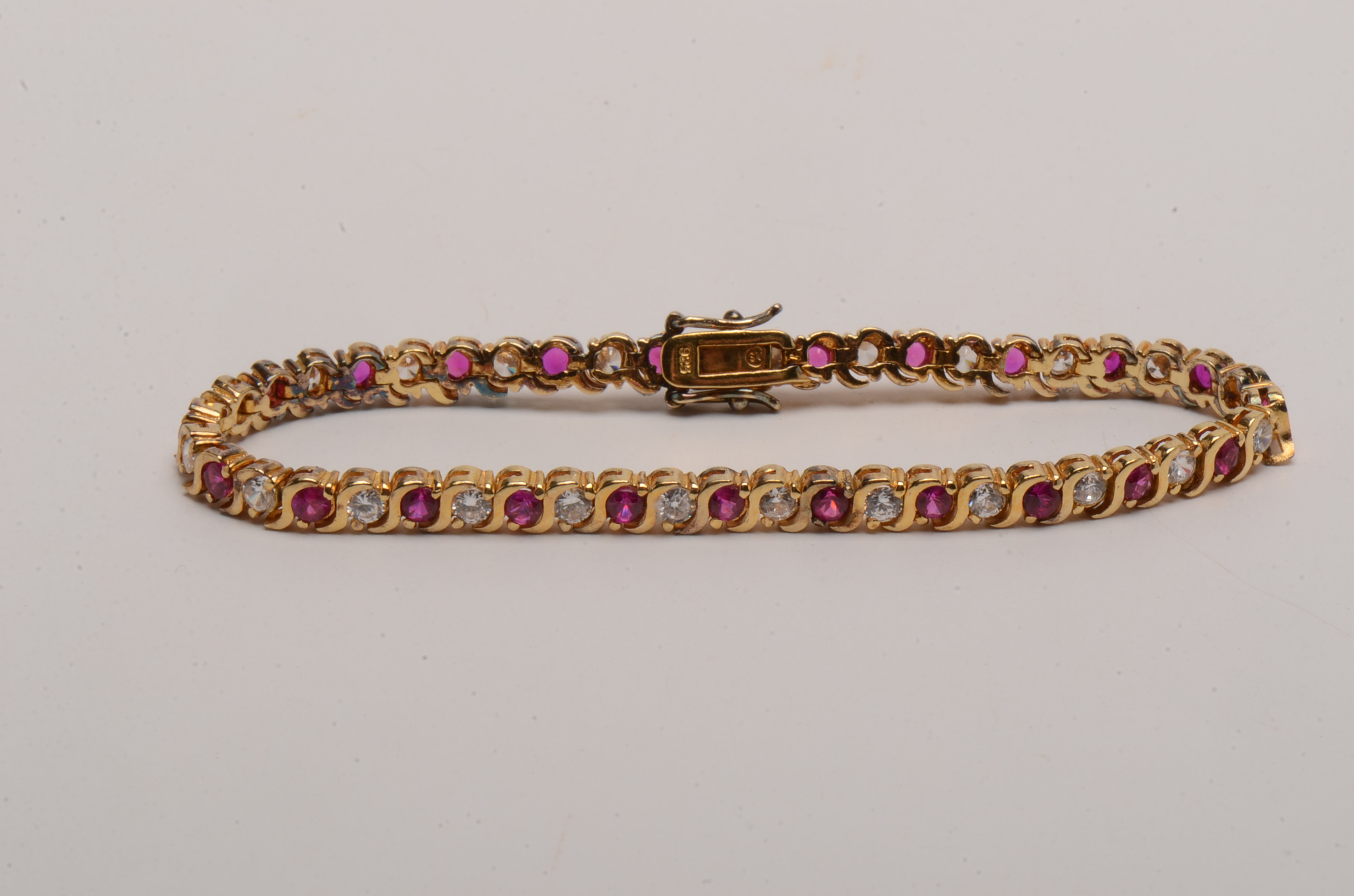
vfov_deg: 10.7
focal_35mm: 128
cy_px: 448
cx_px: 677
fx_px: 4785
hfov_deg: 16.1
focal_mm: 85
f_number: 29
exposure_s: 1/160
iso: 100
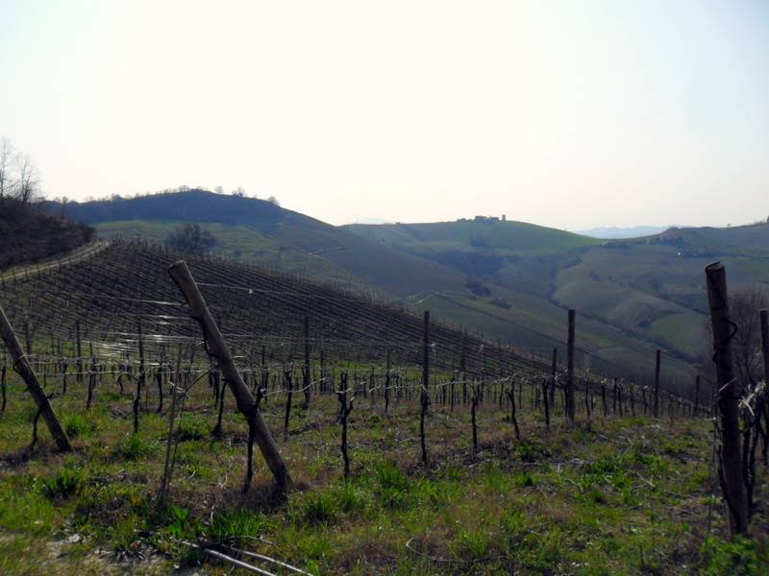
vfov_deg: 51.4
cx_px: 384
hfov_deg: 65.3
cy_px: 288
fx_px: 600
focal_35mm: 27
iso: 100
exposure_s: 1/350
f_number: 8.9
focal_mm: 4.9
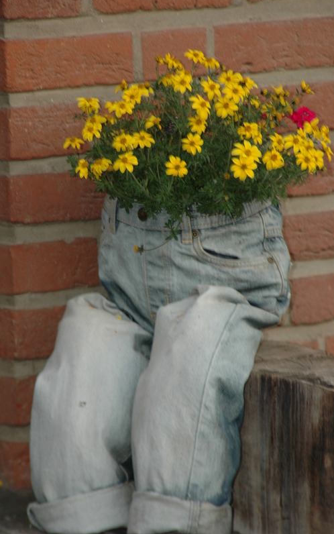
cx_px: 168
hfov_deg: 4.3
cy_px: 266
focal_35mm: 307
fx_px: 4468
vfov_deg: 6.8
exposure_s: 1/60
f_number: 5.6
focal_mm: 200
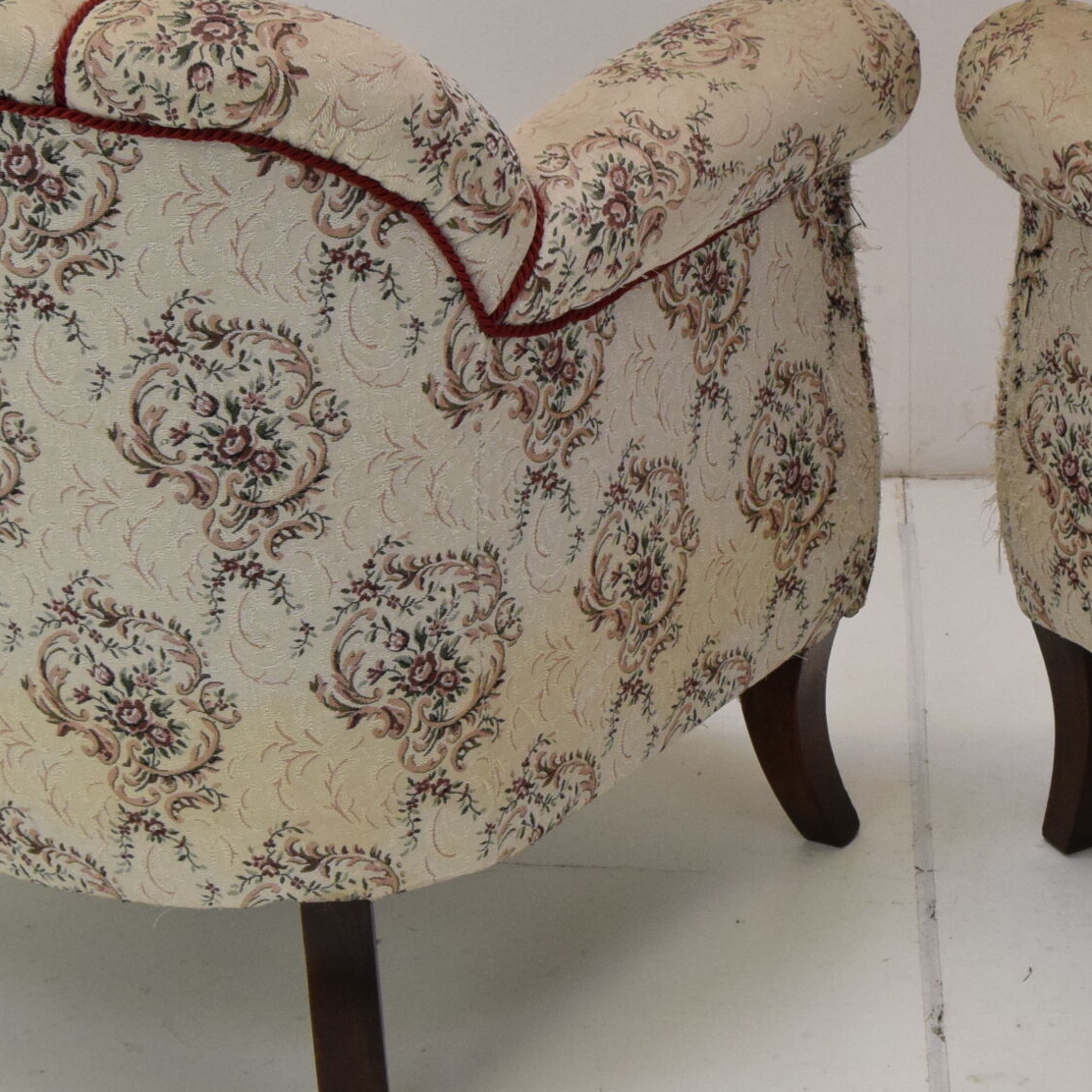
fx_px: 3676
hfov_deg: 16.7
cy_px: 382
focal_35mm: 103
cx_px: 932
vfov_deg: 16.9
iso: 1600
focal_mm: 30
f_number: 8
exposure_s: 1/250
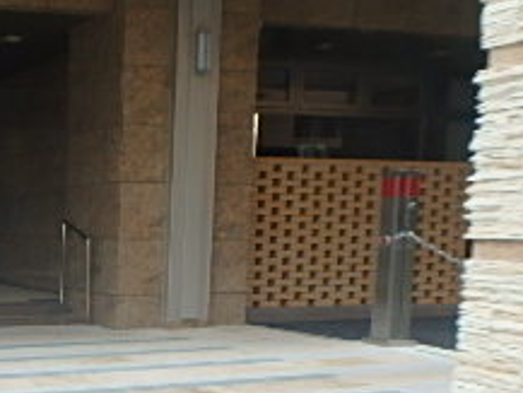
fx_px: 937
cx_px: -101
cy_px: 381
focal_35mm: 62
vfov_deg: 22.8
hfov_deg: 27.5
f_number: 3.5
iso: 125
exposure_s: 1/60
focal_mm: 3.7
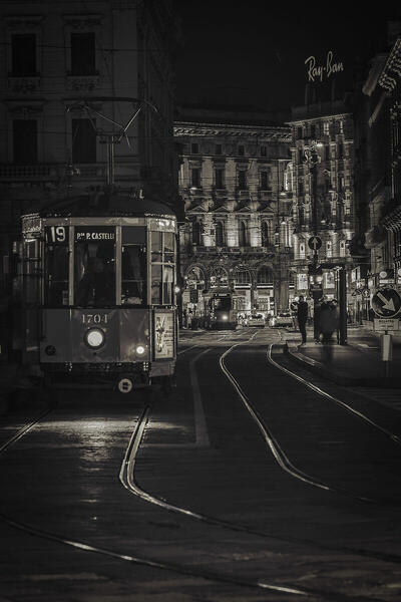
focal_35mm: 165
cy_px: 301
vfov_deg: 12.5
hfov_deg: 8.3
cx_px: 200
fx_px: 2757
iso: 100
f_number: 8
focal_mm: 165
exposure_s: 3.2
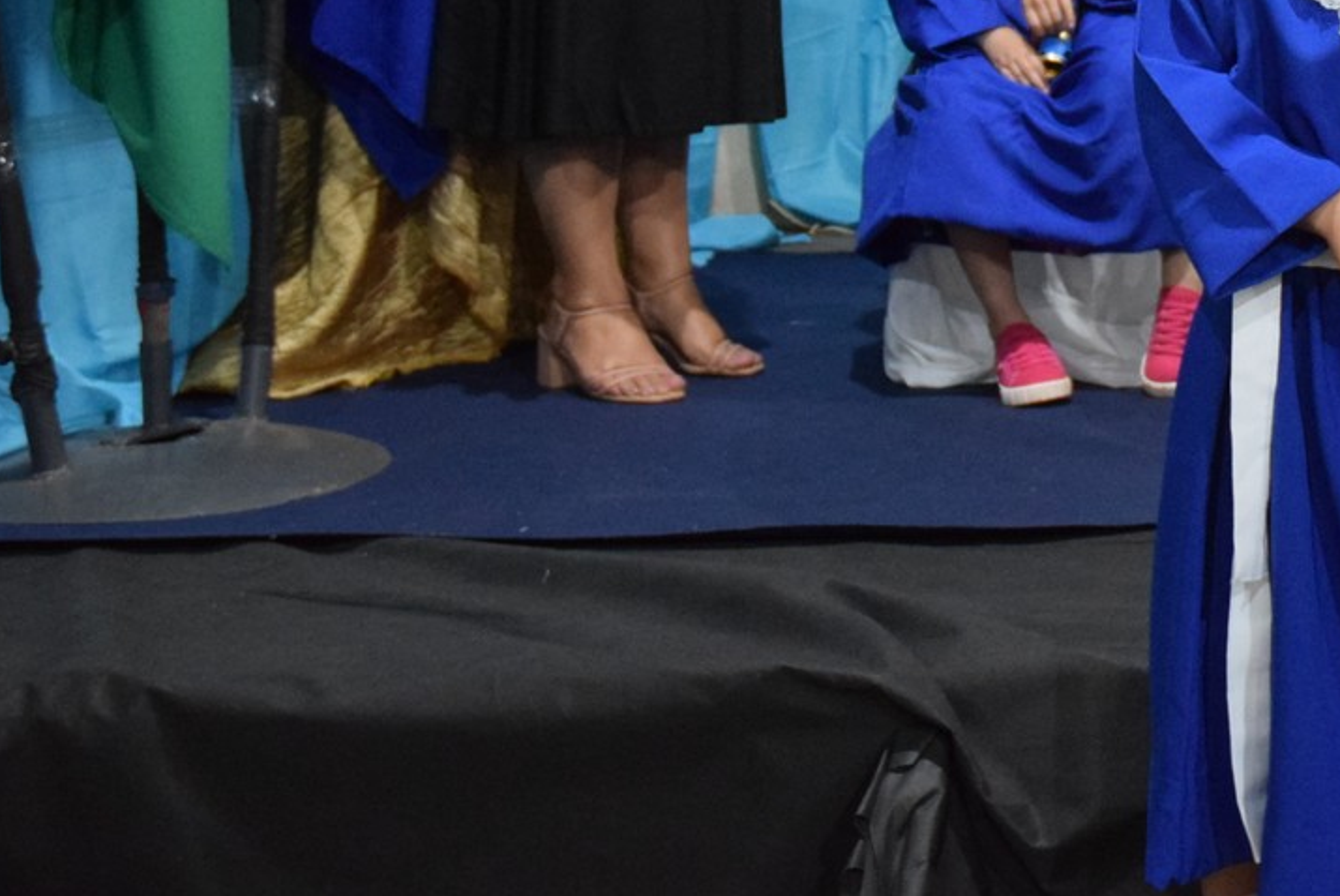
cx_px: 1520
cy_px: -94
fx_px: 2831
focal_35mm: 76
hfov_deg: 24.6
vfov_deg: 17.4
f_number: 3.5
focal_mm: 22
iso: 3600
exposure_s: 1/60
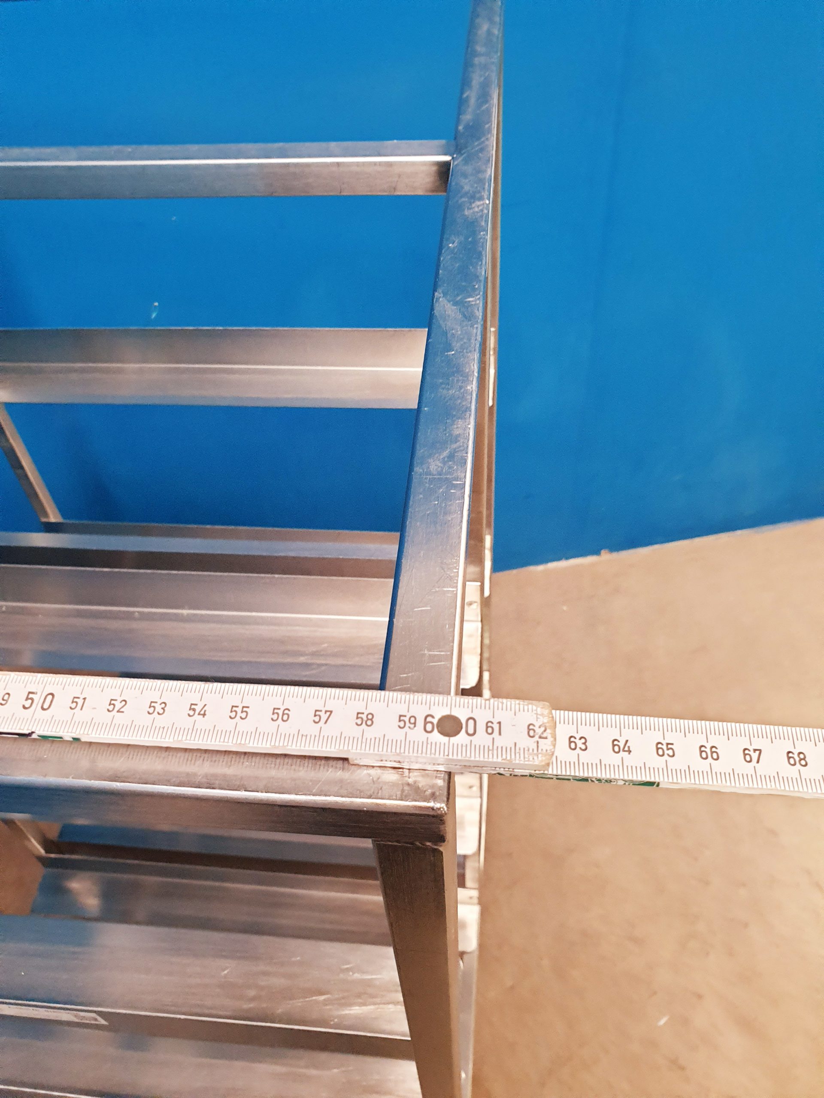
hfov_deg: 53.1
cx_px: 412
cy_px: 549
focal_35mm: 26
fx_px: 825
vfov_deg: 67.3
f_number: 2.4
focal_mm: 4.3
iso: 320
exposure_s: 1/50
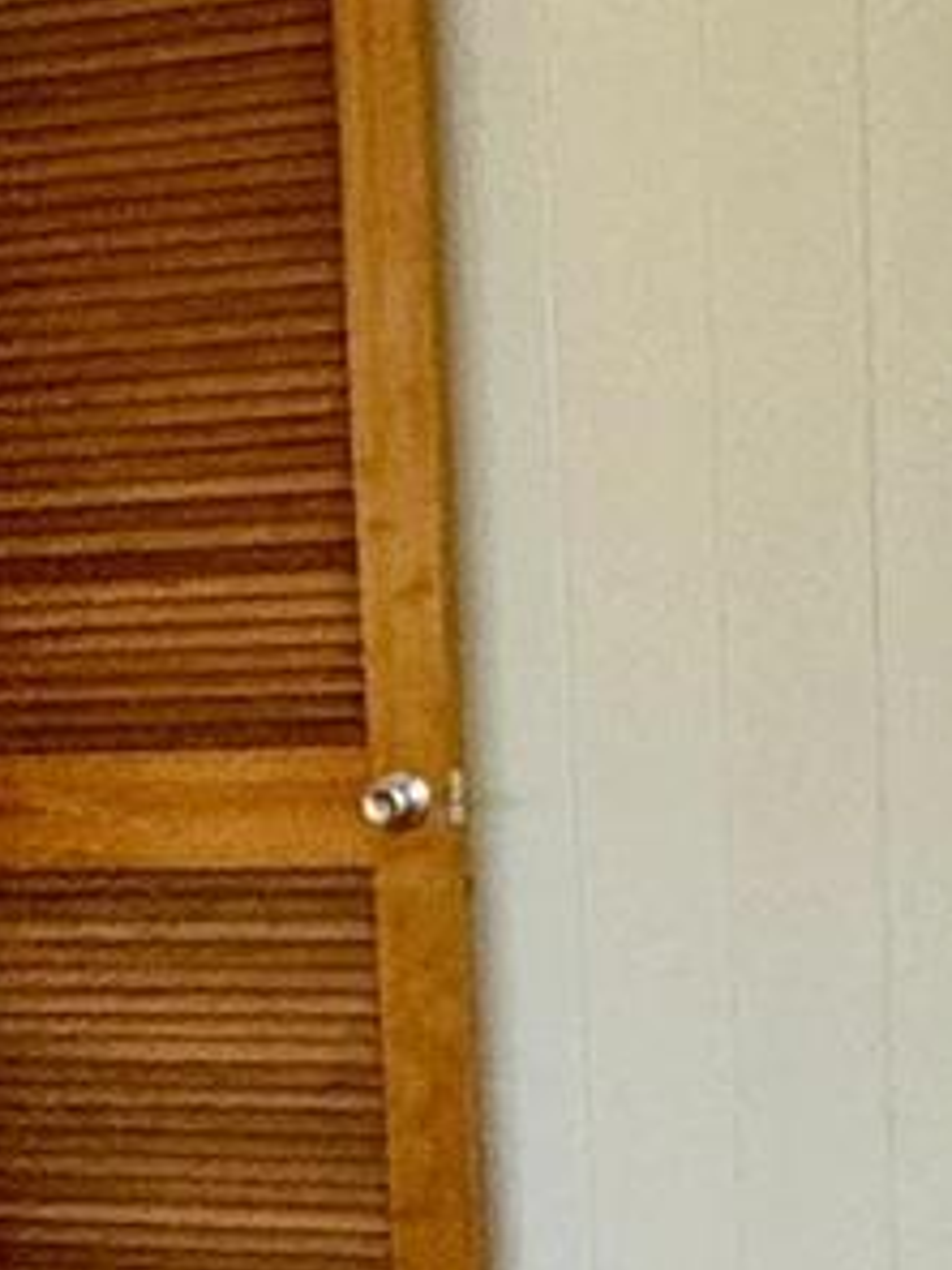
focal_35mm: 109
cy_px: 1223
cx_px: -90
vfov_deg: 17.7
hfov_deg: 13.3
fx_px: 3997
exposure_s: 1/120
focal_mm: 2.22
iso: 250
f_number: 2.2
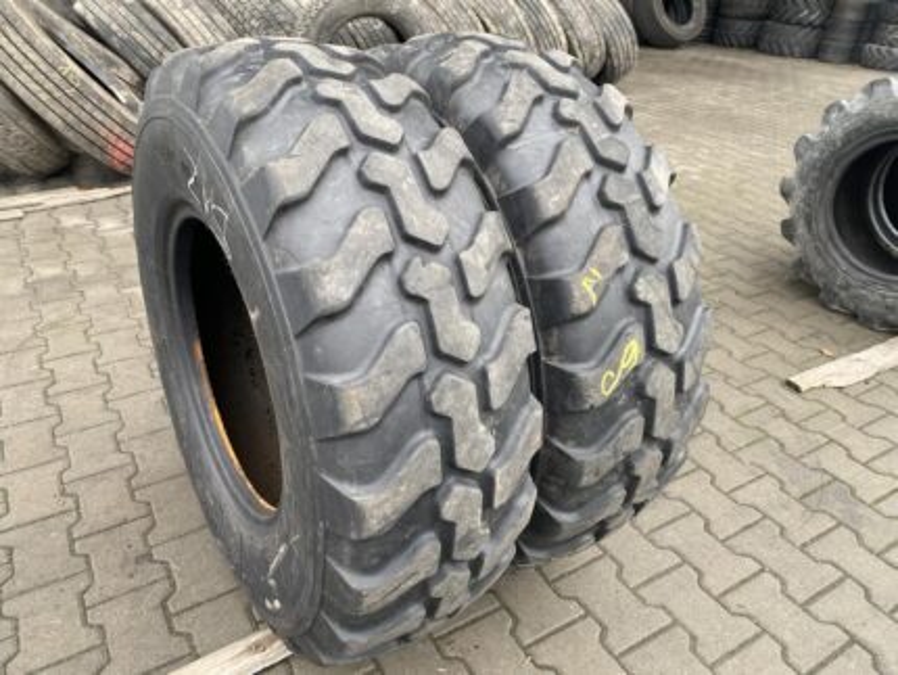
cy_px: 338
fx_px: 675
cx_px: 449
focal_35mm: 26
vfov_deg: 53.1
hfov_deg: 67.3
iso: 100
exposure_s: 1/122
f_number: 1.8
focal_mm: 4.25
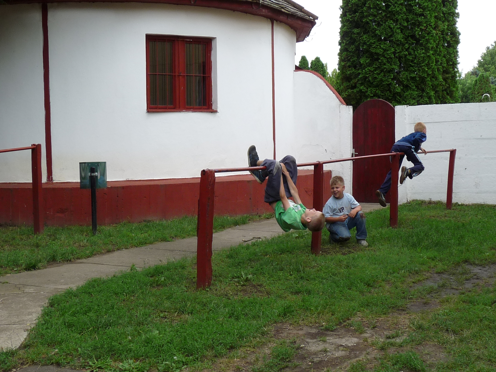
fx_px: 759
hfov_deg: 36.2
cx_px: 248
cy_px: 186
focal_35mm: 53
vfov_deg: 27.5
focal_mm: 5.4
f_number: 4
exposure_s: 1/200
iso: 100
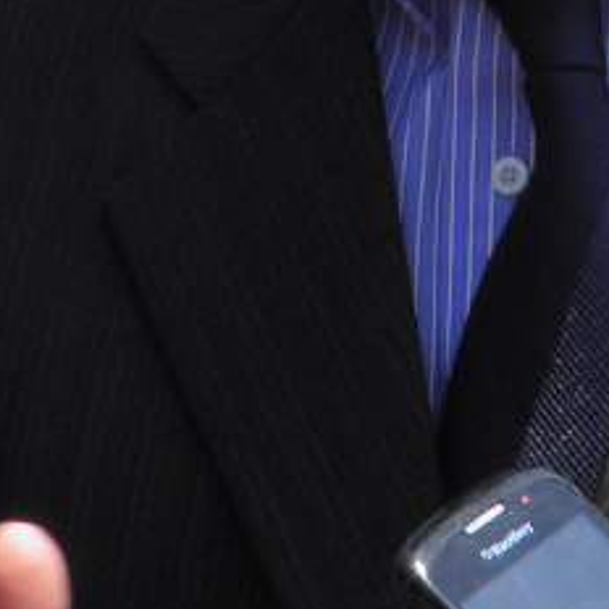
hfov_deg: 10.2
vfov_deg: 10.0
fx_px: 3404
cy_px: -155
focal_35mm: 171
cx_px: 407
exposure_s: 1/250
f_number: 5.7
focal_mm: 4.9
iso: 50
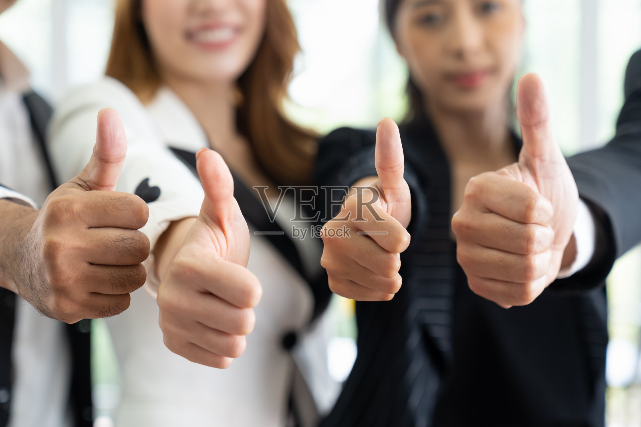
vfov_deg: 20.6
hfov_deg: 30.5
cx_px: 320
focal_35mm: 66
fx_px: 1175
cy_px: 214
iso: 640
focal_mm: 66
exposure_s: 1/250
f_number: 3.2
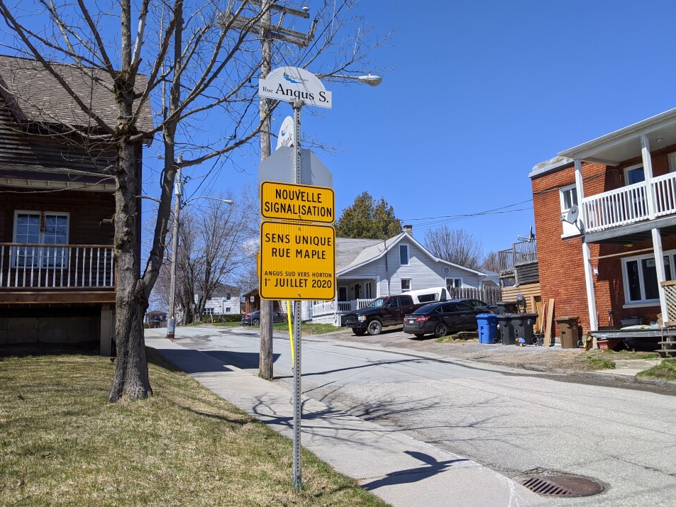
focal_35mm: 29
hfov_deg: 61.6
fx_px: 566
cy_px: 237
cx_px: 355
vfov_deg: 48.2
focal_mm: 4.44
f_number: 1.8
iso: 54
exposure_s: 1/2933
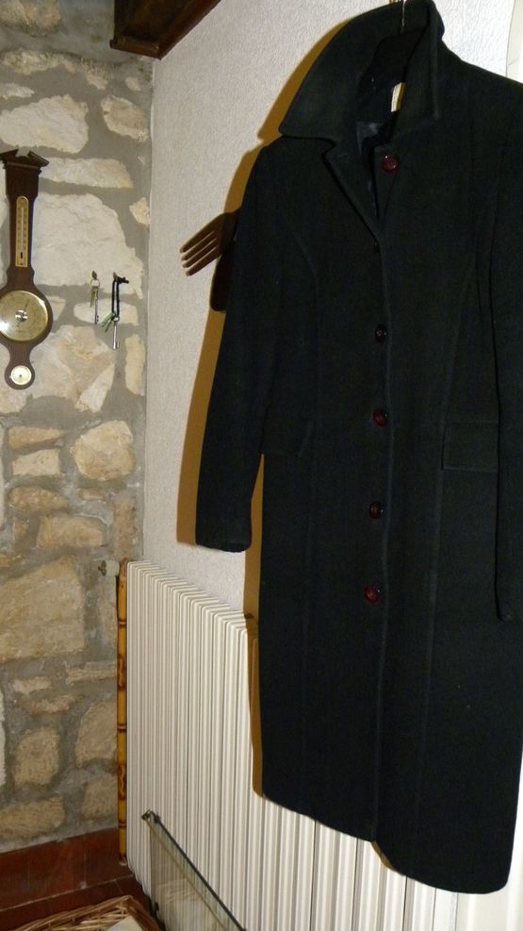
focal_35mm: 32
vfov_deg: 61.0
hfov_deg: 36.7
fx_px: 789
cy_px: 461
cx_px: 270
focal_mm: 5.2
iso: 400
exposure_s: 1/30
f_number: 2.8
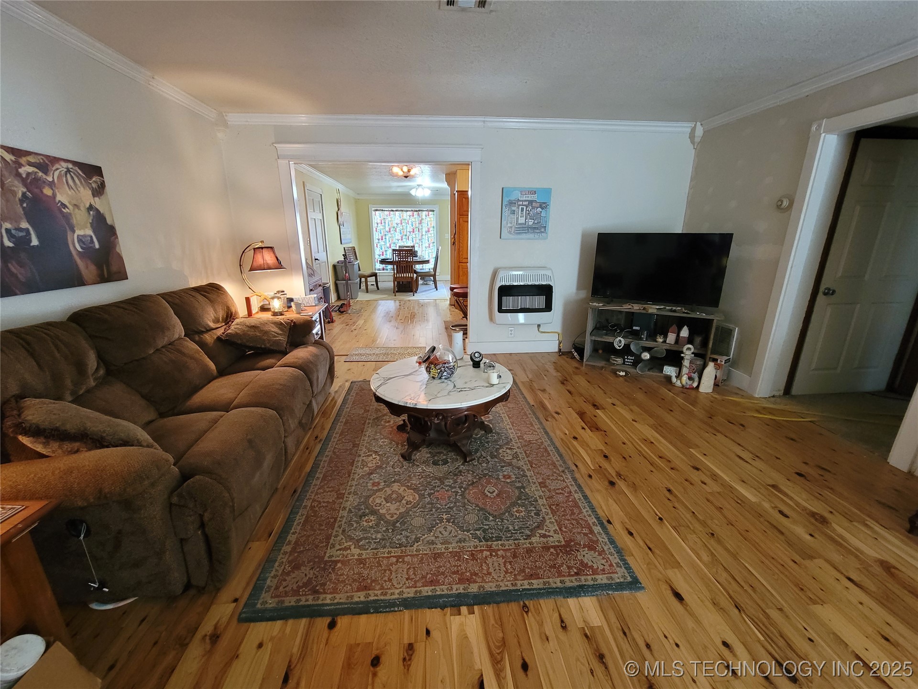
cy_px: 344
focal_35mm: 13
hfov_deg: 106.2
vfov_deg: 89.9
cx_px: 459
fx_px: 345
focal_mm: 2.2
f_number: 2.2
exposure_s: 1/30
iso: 640
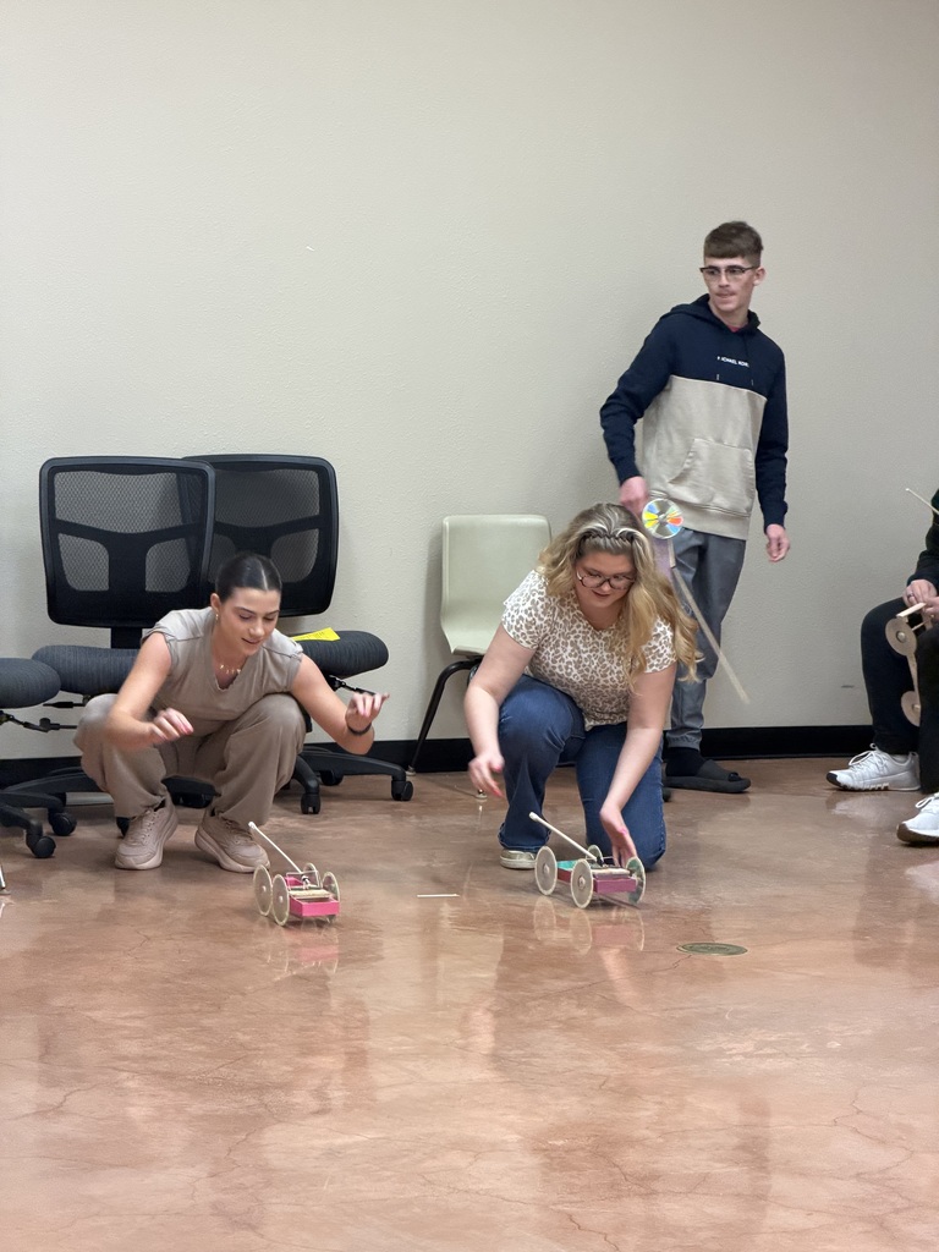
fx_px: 3617
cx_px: 470
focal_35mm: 100
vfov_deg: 19.6
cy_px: 626
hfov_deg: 14.8
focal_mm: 16.89
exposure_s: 1/60
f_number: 2.8
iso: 500
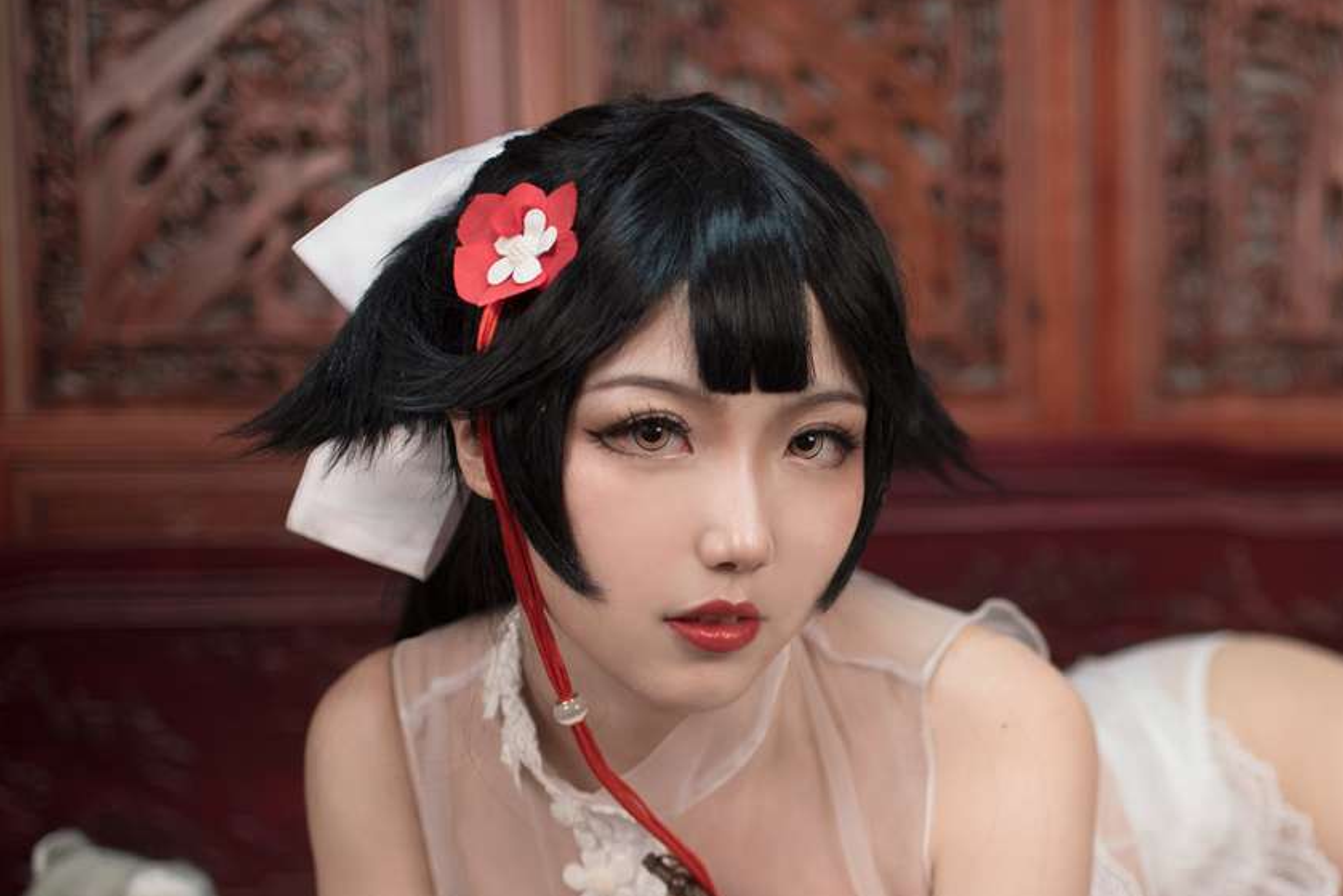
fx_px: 2799
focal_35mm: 75
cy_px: 766
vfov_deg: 18.0
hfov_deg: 26.6
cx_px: 1026
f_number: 1.4
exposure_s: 1/160
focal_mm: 35
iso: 400
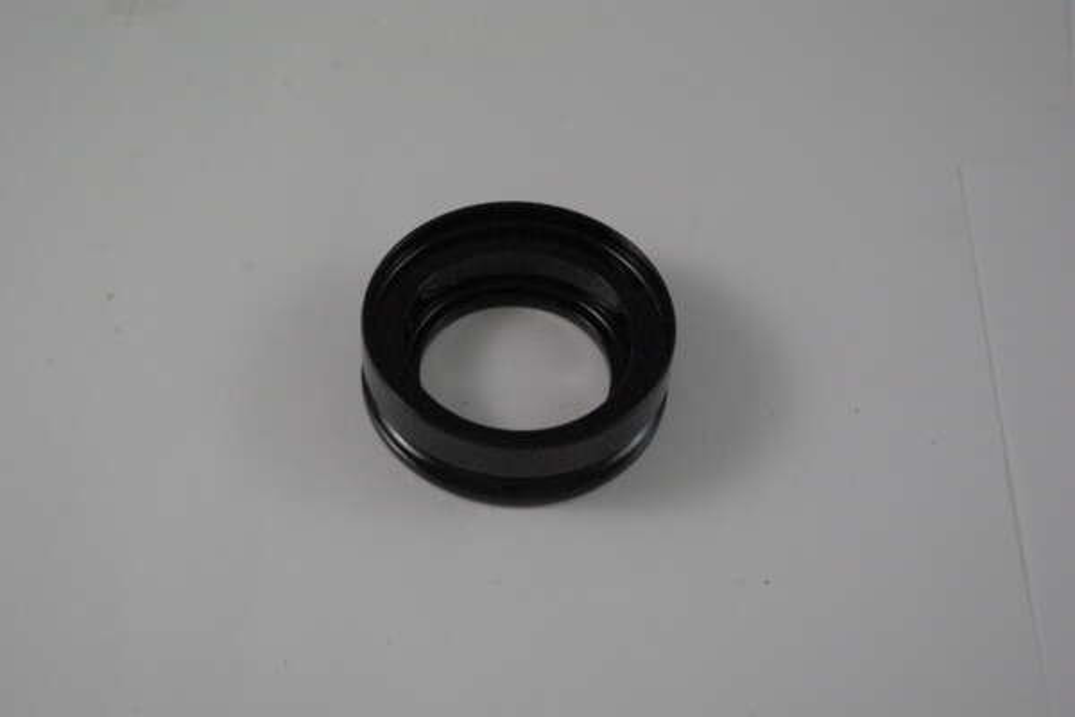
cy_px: 358
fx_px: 2448
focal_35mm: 82
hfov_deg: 24.8
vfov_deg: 16.7
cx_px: 538
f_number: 8
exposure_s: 1/350
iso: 1600
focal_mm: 55
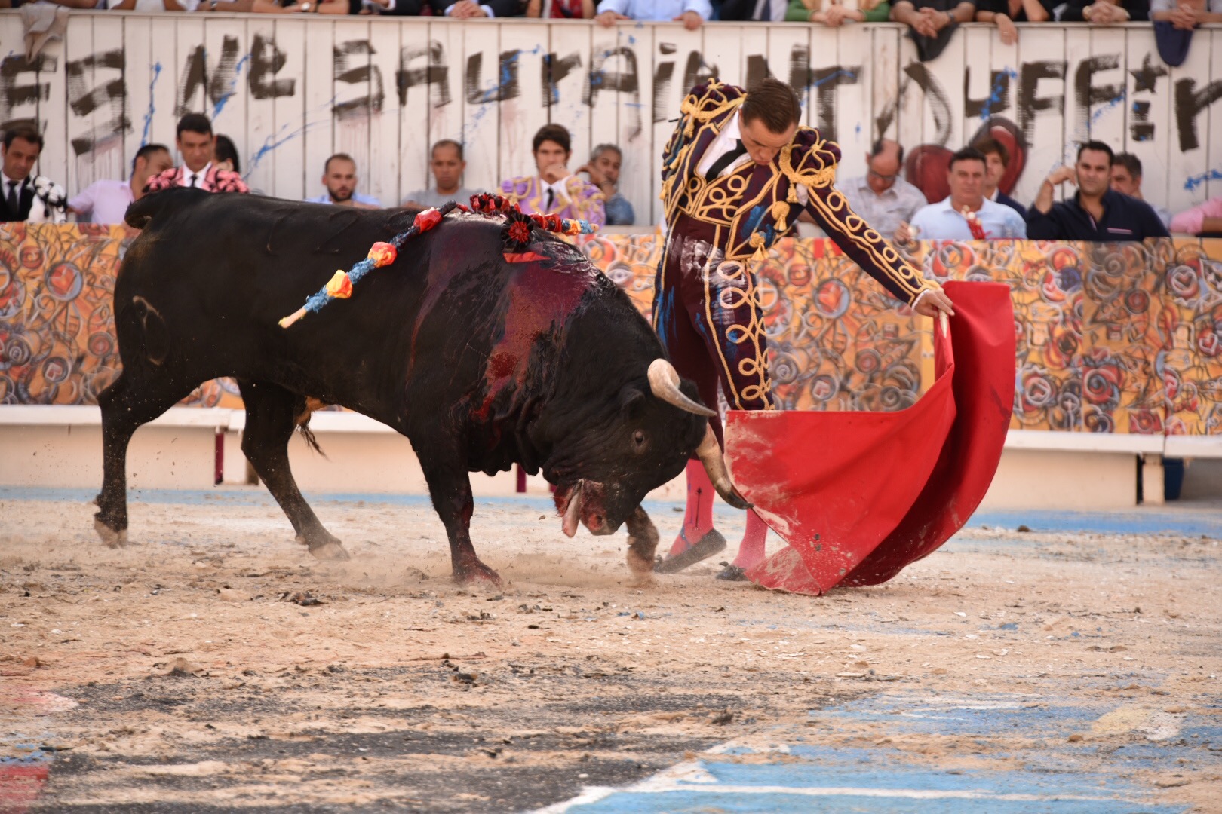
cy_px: 407
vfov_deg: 6.9
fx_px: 6788
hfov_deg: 10.3
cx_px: 611
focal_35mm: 200
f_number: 5.6
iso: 640
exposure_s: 1/640
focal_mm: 200
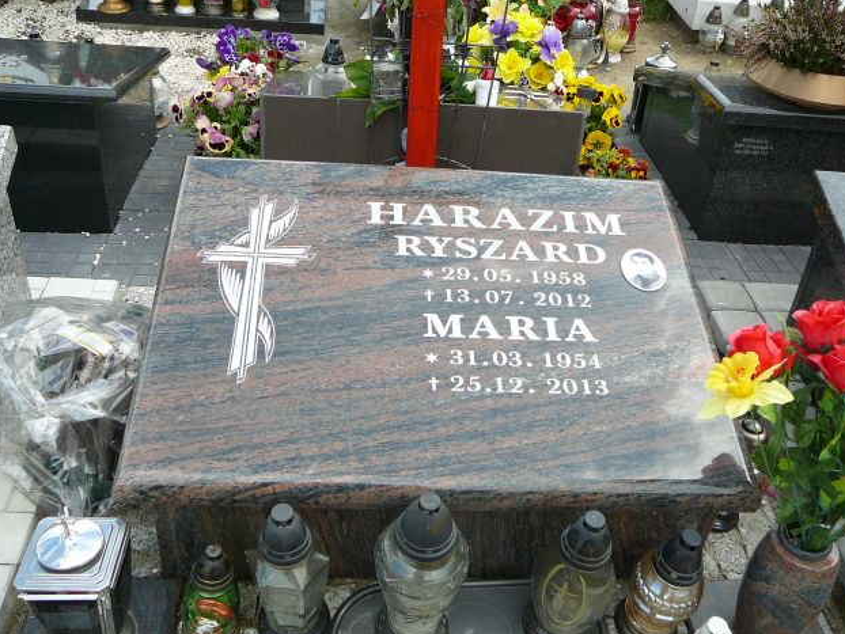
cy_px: 323
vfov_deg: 39.7
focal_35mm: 36
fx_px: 879
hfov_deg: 51.3
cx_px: 429
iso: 80
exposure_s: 1/400
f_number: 2.8
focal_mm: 5.2
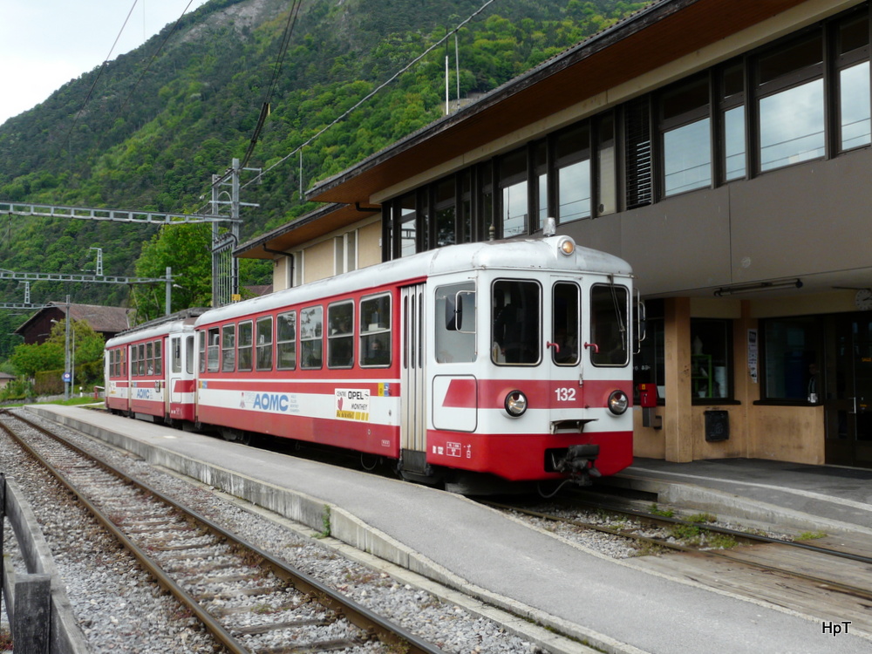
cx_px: 436
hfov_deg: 49.0
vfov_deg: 37.7
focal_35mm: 38
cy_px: 327
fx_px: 957
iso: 100
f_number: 5
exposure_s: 1/200
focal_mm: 6.3
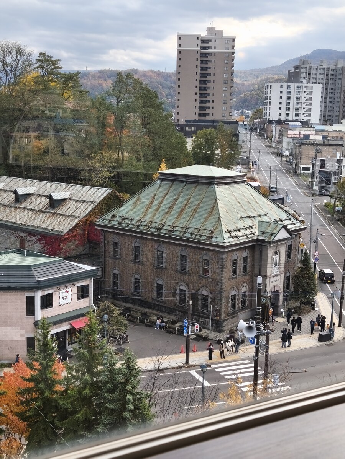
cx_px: 172
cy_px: 230
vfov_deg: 41.2
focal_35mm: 46
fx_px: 611
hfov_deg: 31.5
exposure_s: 1/434
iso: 50
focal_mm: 6.18
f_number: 1.65
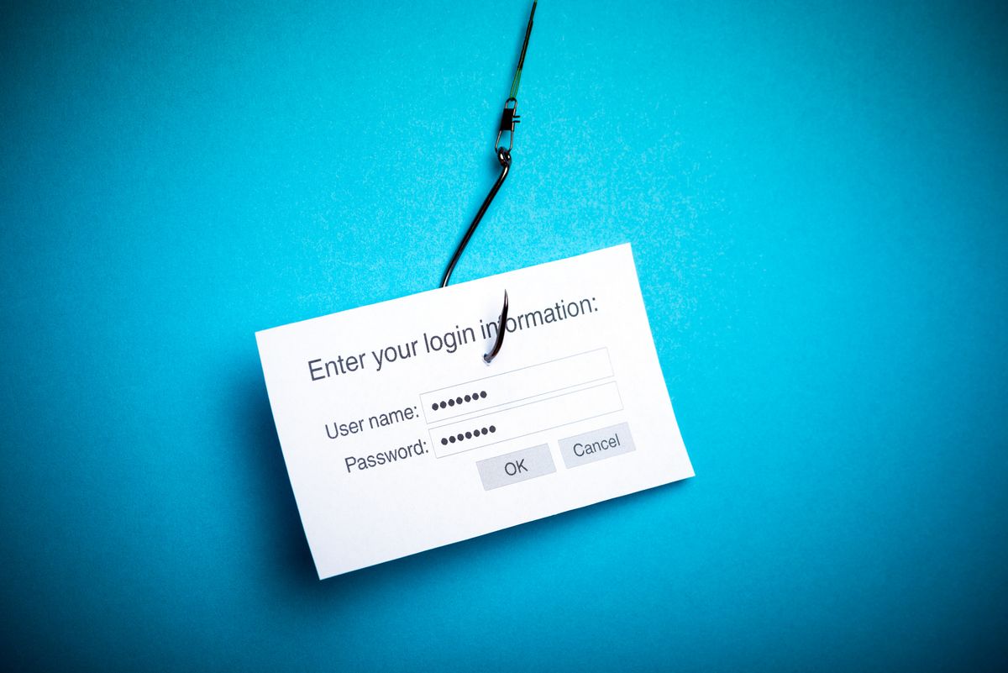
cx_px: 504
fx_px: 2941
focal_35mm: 105
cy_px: 336
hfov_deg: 19.4
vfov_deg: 13.1
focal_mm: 105
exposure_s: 1/200
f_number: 8
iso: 100
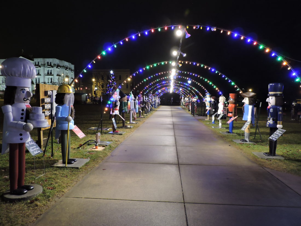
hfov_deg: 71.6
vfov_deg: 56.8
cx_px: 150
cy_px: 113
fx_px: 209
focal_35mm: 24
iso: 450
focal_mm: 4.3
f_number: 3
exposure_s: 1/8
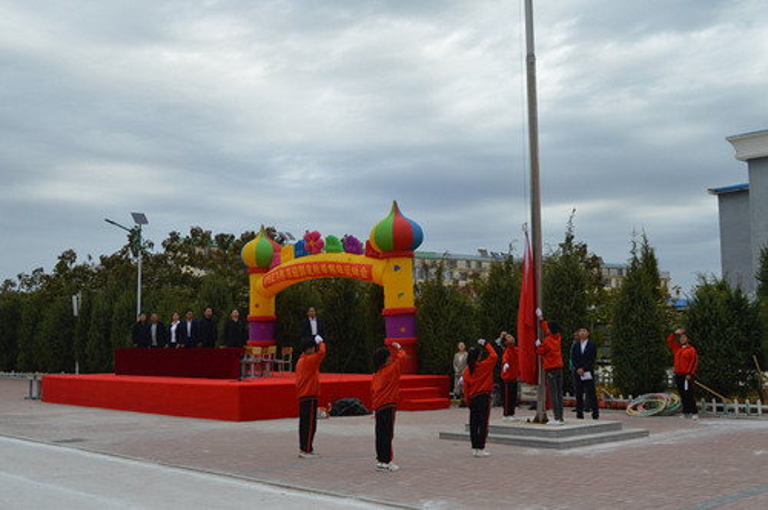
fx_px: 895
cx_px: 384
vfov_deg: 31.8
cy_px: 255
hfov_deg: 46.5
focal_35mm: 42
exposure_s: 1/250
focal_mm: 28
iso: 200
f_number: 8
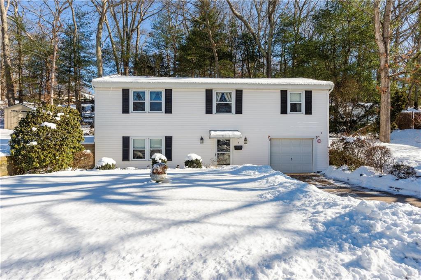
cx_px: 210
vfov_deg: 61.9
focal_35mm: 20
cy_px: 140
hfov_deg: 84.0
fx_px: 234
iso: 100
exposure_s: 1/160
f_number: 9
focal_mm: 20
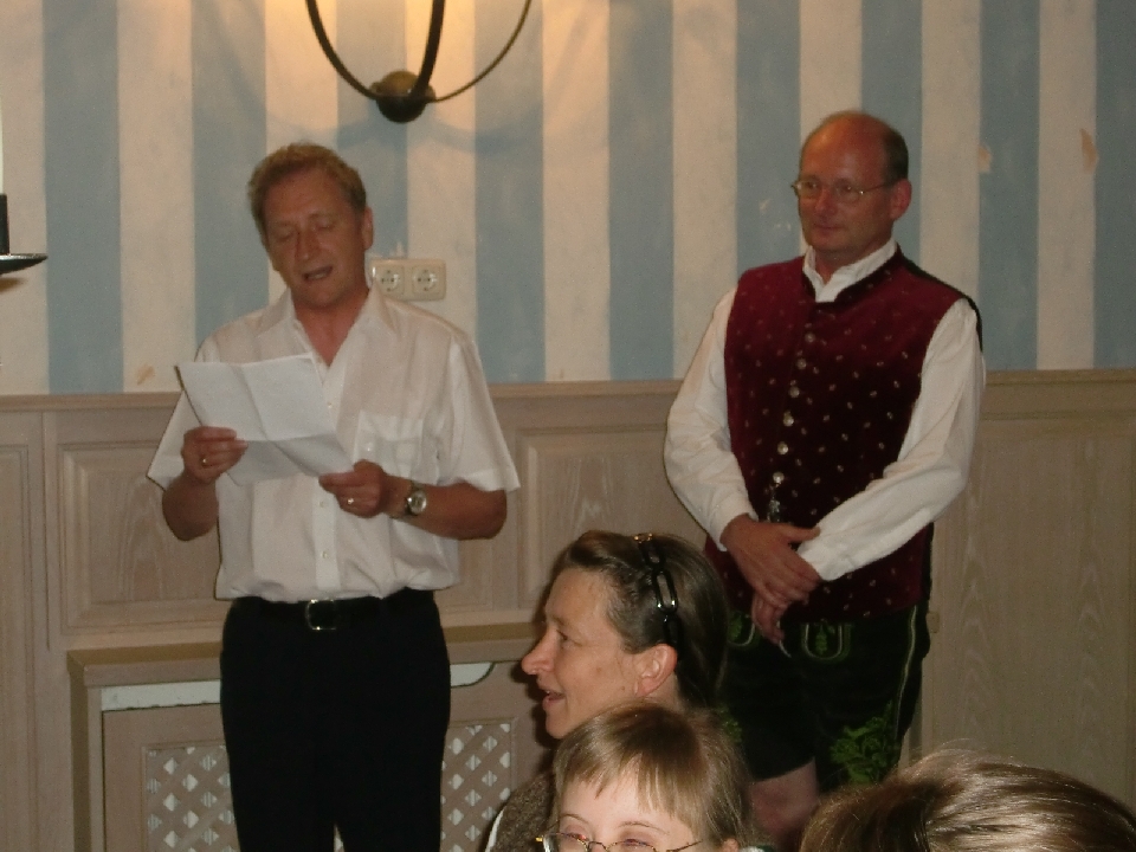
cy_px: 426
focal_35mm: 79
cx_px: 568
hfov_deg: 24.7
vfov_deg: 18.7
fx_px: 2593
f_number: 4.6
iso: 400
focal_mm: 13.9
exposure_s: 1/30
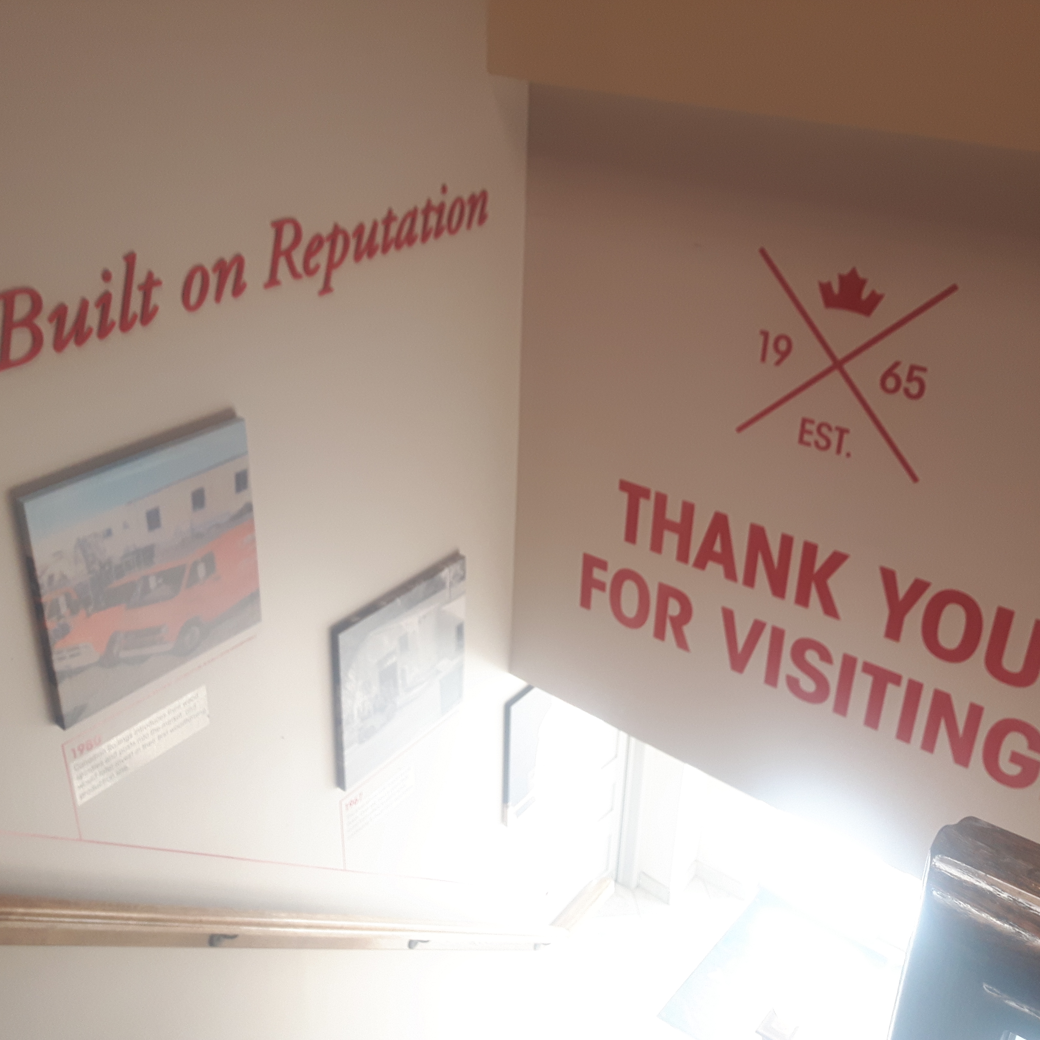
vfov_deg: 44.9
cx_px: 551
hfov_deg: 44.9
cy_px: 516
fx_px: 1258
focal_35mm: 37
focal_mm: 3.7
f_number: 1.9
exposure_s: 1/33
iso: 64
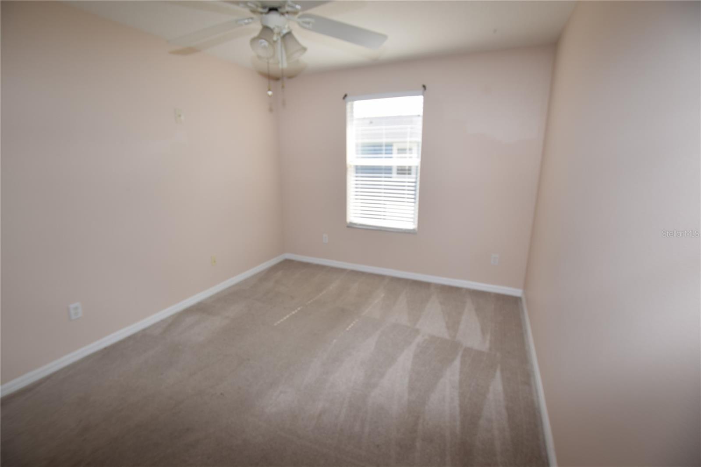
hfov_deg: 100.4
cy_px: 234
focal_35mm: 15
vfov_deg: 77.3
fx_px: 292
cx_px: 350
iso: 125
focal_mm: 10
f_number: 5.6
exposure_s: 1/125
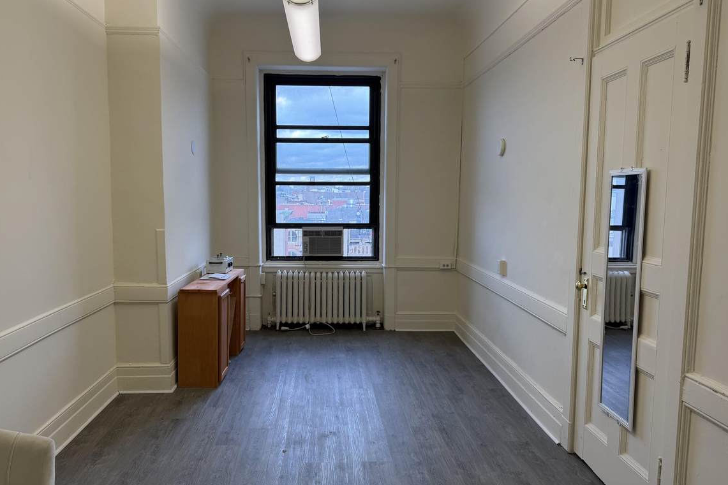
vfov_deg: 46.4
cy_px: 254
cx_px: 343
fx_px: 566
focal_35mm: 28
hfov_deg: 65.4
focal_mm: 6.76
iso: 80
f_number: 1.78
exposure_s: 1/172
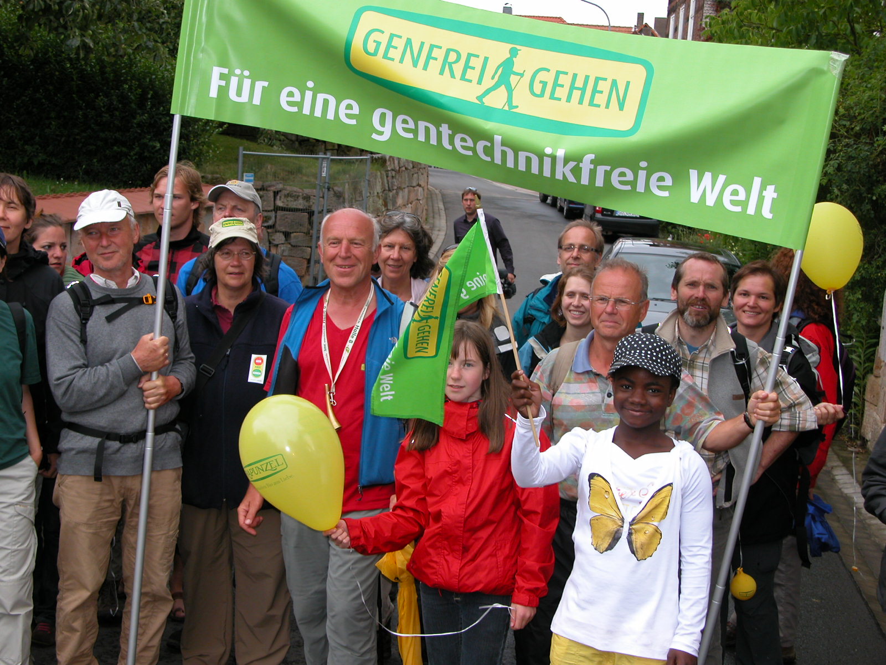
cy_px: 332
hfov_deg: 31.2
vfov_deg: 23.7
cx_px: 443
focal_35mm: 62
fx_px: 1587
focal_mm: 15.7
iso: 100
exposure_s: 1/161
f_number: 4
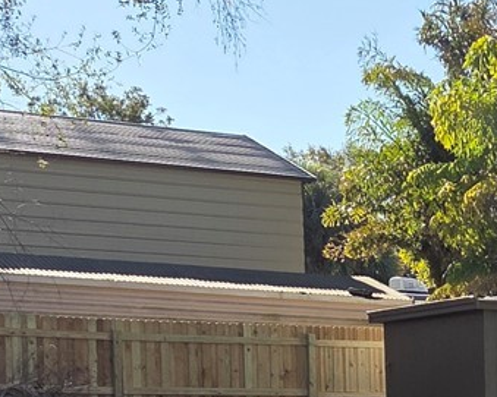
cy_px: 560
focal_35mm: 106
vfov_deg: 13.8
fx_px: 1559
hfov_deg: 16.2
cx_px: 802
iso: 80
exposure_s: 1/3628
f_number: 1.8
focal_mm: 5.4
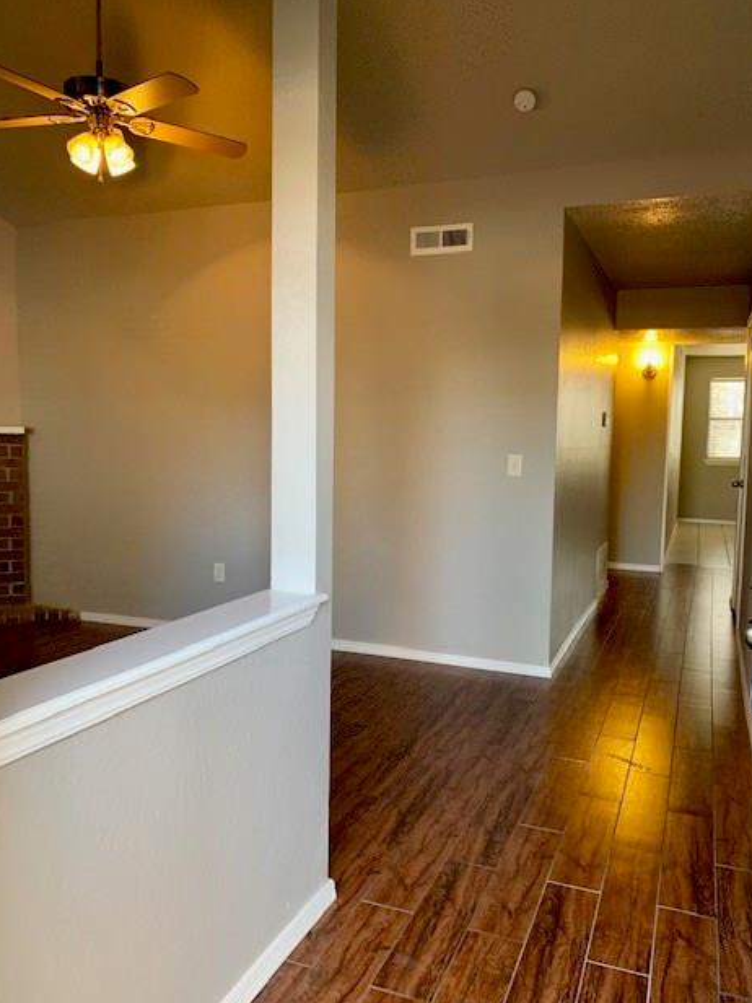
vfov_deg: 65.3
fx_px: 782
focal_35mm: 27
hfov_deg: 51.4
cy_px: 511
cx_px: 383
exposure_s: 1/60
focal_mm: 4.25
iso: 160
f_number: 1.8
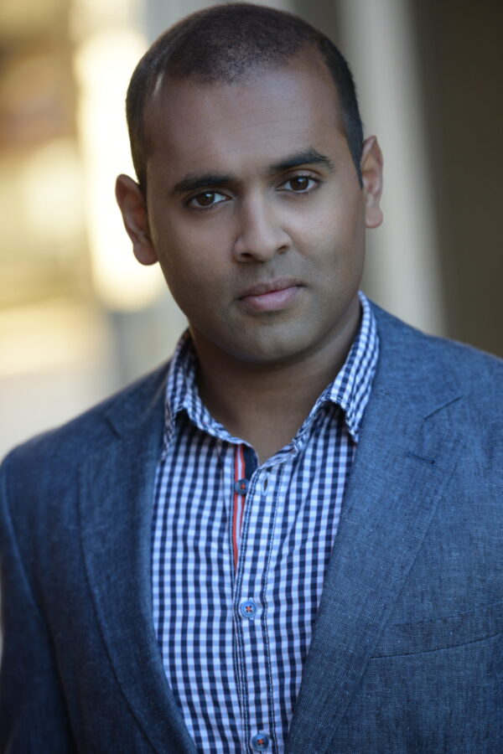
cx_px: 252
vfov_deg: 12.5
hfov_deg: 8.3
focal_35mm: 165
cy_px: 377
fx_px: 3458
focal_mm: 165
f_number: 3.2
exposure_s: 1/200
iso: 320
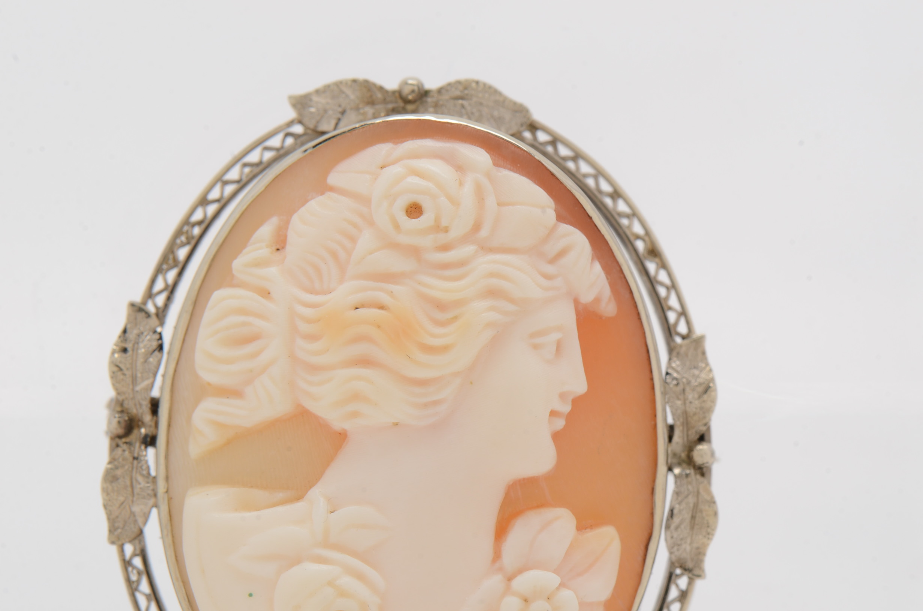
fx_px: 3262
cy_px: 306
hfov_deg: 16.1
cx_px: 462
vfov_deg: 10.7
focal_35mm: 128
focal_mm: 85
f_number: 18
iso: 200
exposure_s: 1/125
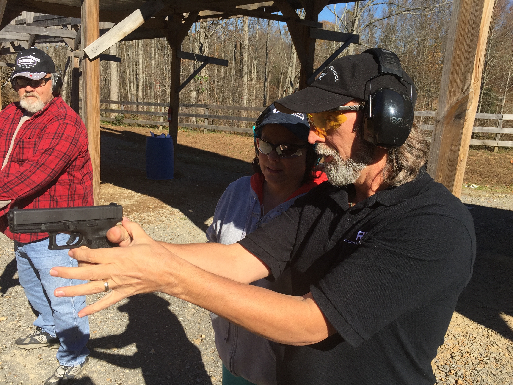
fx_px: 430
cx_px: 256
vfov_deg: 48.2
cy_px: 192
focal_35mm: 29
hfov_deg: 61.7
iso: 32
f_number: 2.2
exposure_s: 1/1582
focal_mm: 4.15
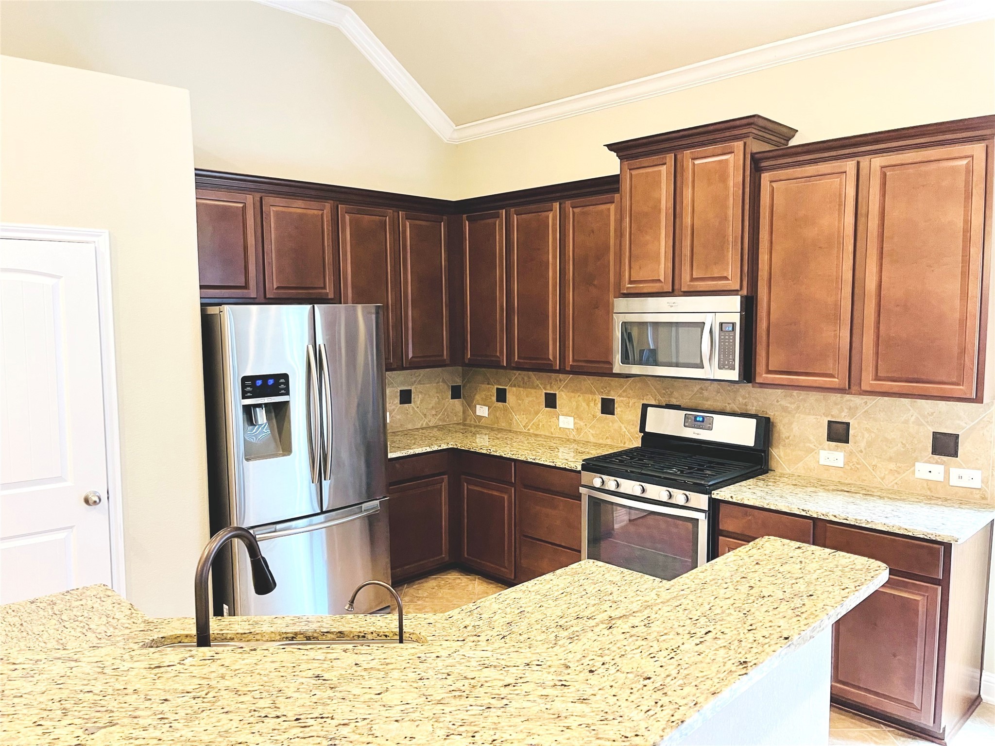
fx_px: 747
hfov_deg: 67.3
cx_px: 498
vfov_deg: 53.1
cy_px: 373
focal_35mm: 26
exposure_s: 1/60
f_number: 1.6
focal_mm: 5.1
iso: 400
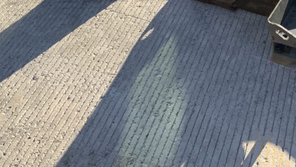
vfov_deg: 18.4
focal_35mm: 62
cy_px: -32
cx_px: 253
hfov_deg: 32.5
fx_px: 487
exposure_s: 1/781
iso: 16
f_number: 1.8
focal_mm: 3
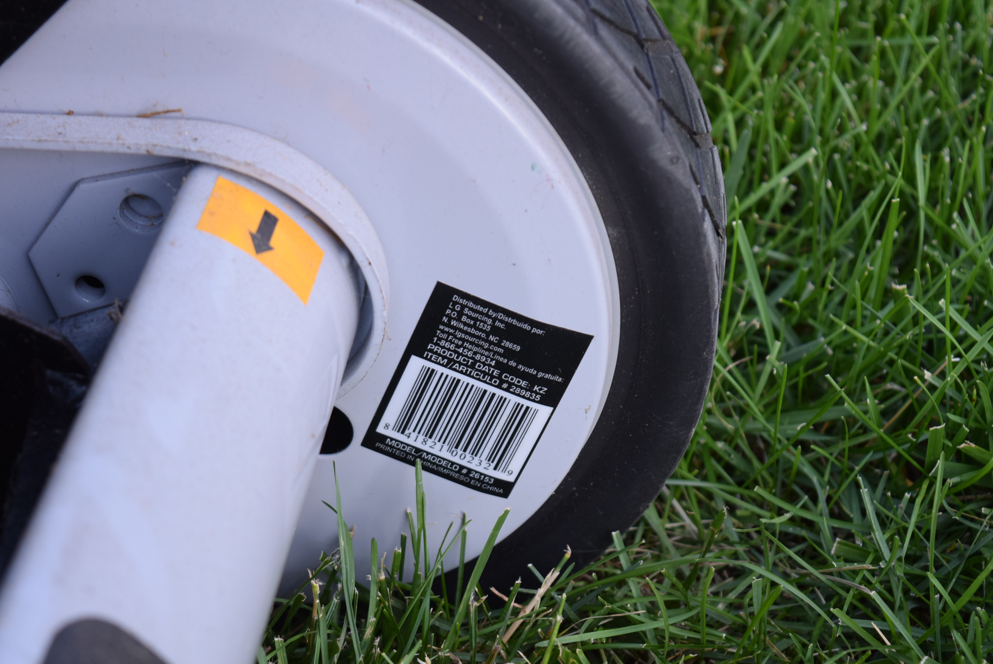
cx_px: 496
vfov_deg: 16.6
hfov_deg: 24.6
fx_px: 2277
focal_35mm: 82
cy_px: 332
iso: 400
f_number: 5.6
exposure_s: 1/60
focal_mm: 55
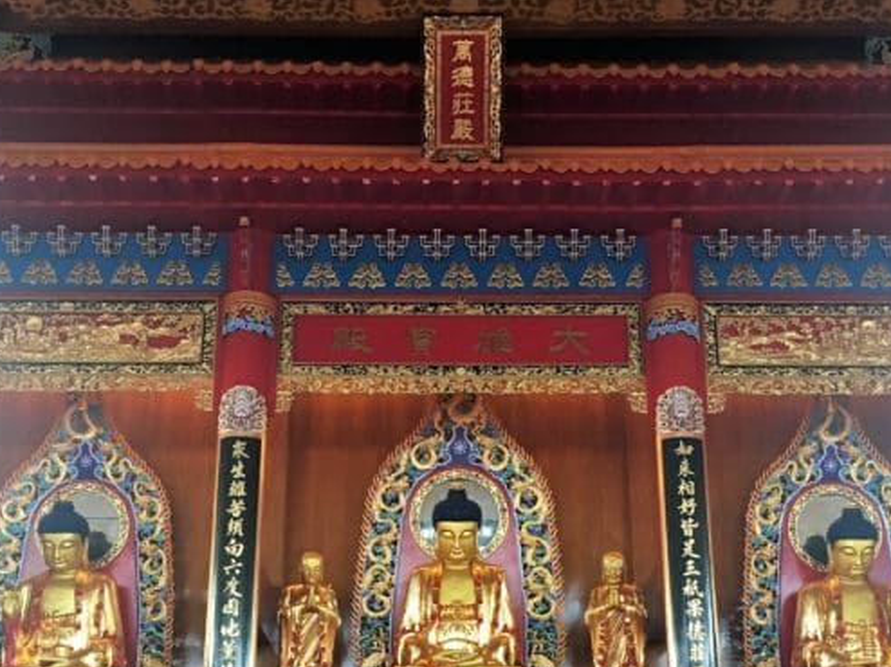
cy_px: 510
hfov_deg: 40.5
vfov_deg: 30.3
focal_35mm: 47
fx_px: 1209
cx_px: 449
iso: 250
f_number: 2.2
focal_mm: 4.15
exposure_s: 1/33
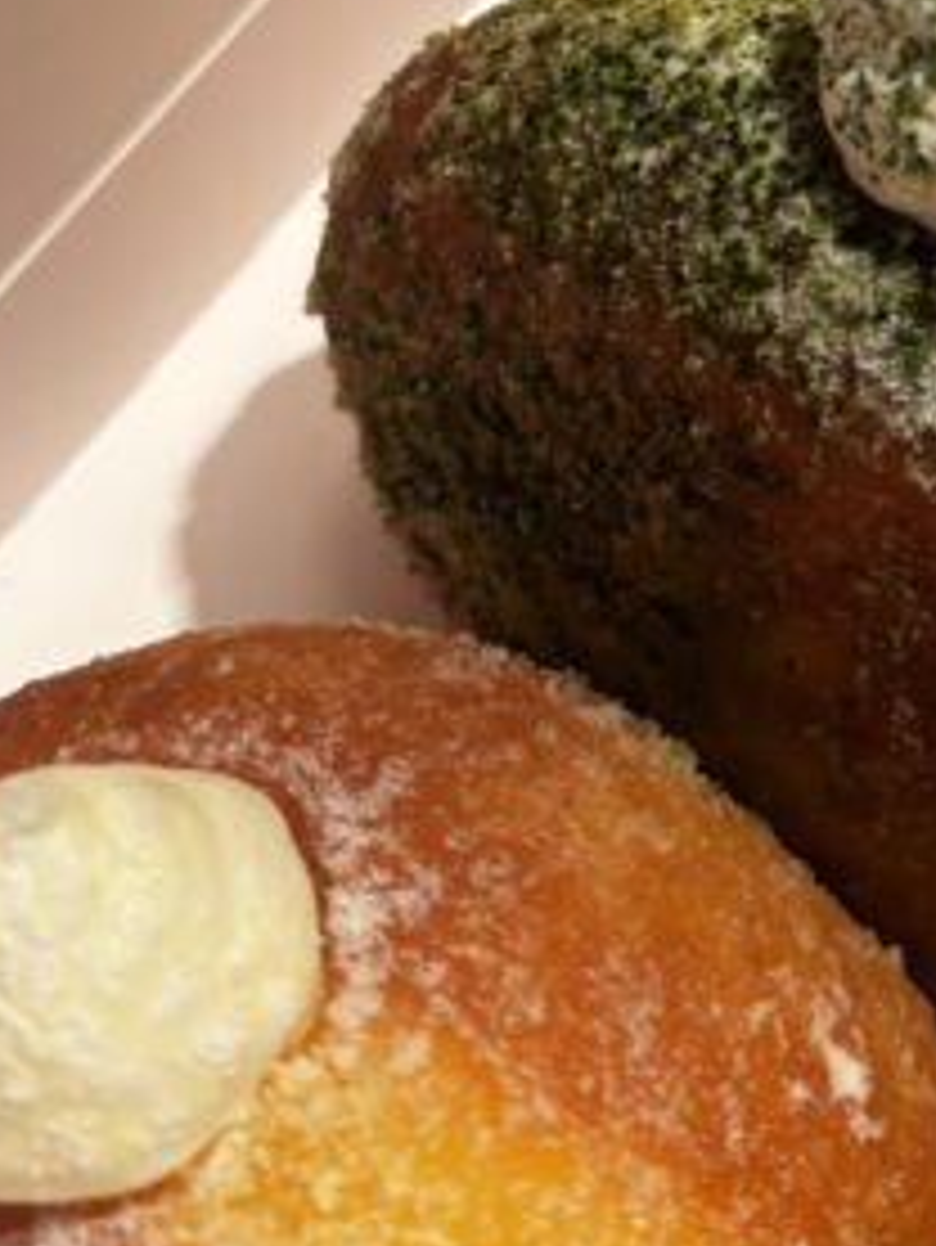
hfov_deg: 14.6
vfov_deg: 19.2
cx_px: 1314
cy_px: -288
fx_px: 3458
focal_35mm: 96
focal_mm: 5.96
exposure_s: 1/100
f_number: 1.6
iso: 100
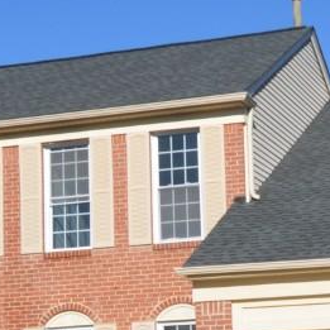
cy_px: 290
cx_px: 150
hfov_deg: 13.7
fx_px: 1370
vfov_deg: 13.6
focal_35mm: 127
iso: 100
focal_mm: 16
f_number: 9
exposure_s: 1/320
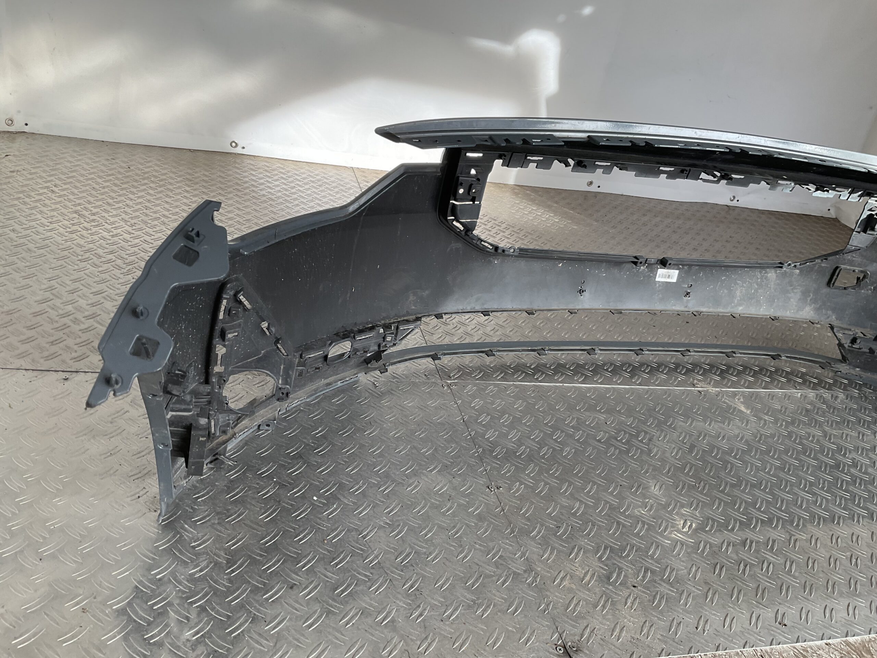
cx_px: 438
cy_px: 329
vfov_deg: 48.2
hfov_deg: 61.7
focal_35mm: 29
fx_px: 735
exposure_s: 1/223
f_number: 1.8
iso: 16
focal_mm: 3
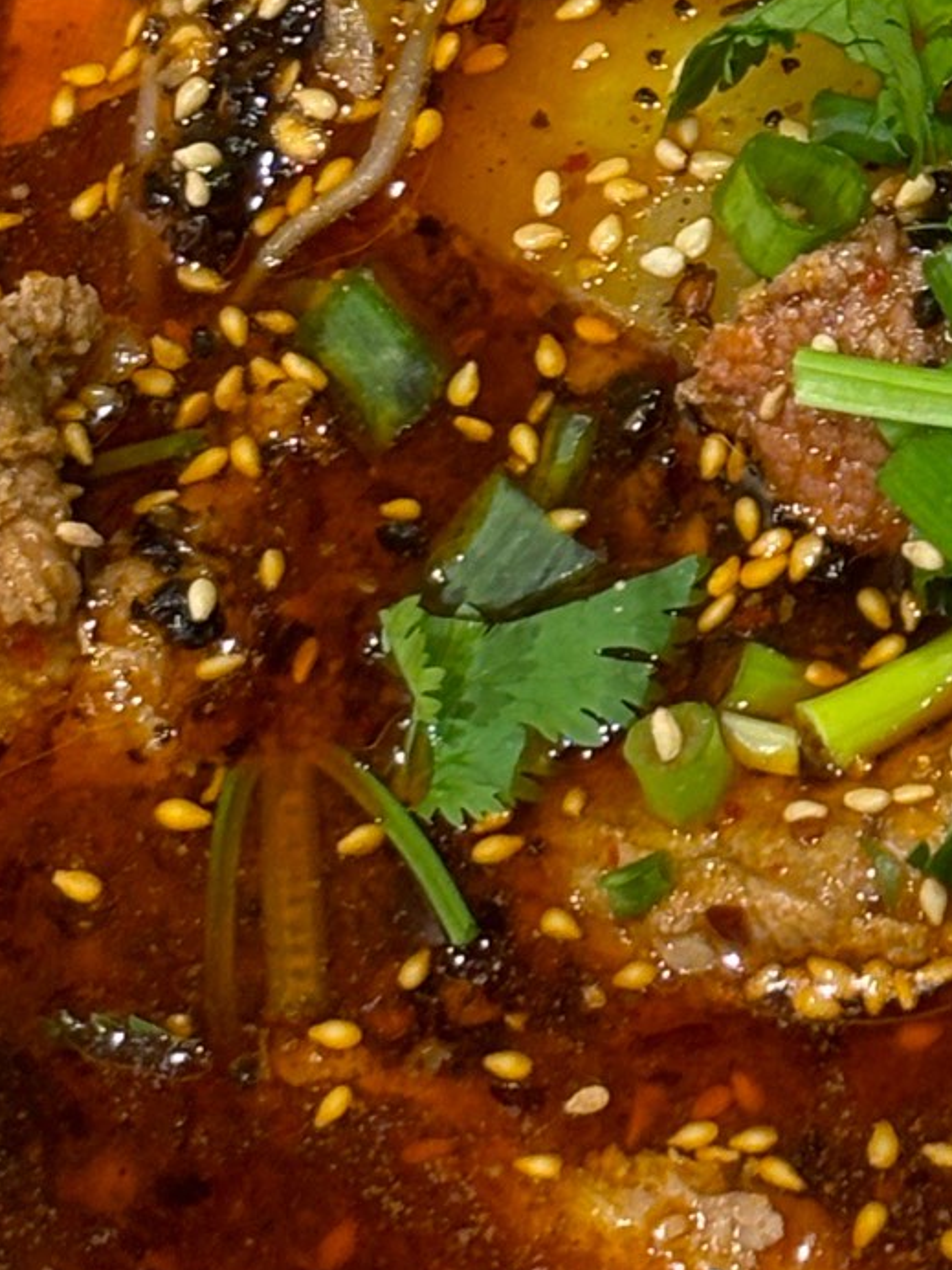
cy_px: -314
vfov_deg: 9.5
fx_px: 7517
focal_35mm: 205
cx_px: 1313
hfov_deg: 7.2
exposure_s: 1/81
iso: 50
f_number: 1.6
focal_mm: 5.96
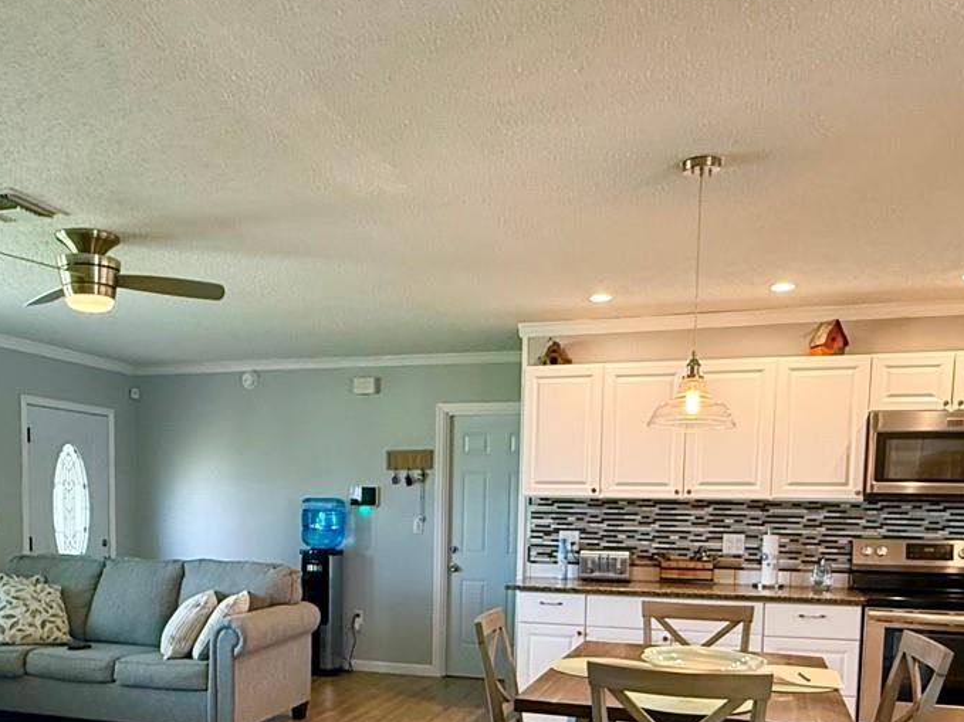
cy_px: 580
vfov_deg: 41.1
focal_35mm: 33
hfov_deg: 55.2
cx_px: 425
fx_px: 919
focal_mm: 2.22
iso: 250
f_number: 2.2
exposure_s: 1/60
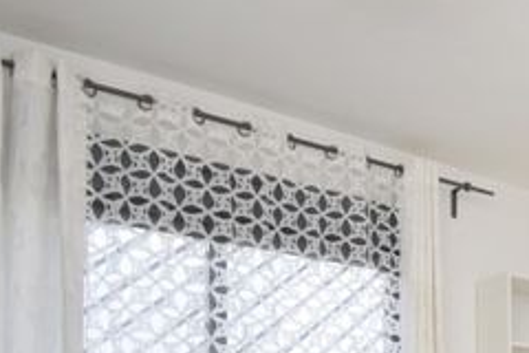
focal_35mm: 44
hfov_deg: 34.6
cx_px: 649
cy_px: 437
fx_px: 647
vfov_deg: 26.6
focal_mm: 10
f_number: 5
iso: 400
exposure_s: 1/250
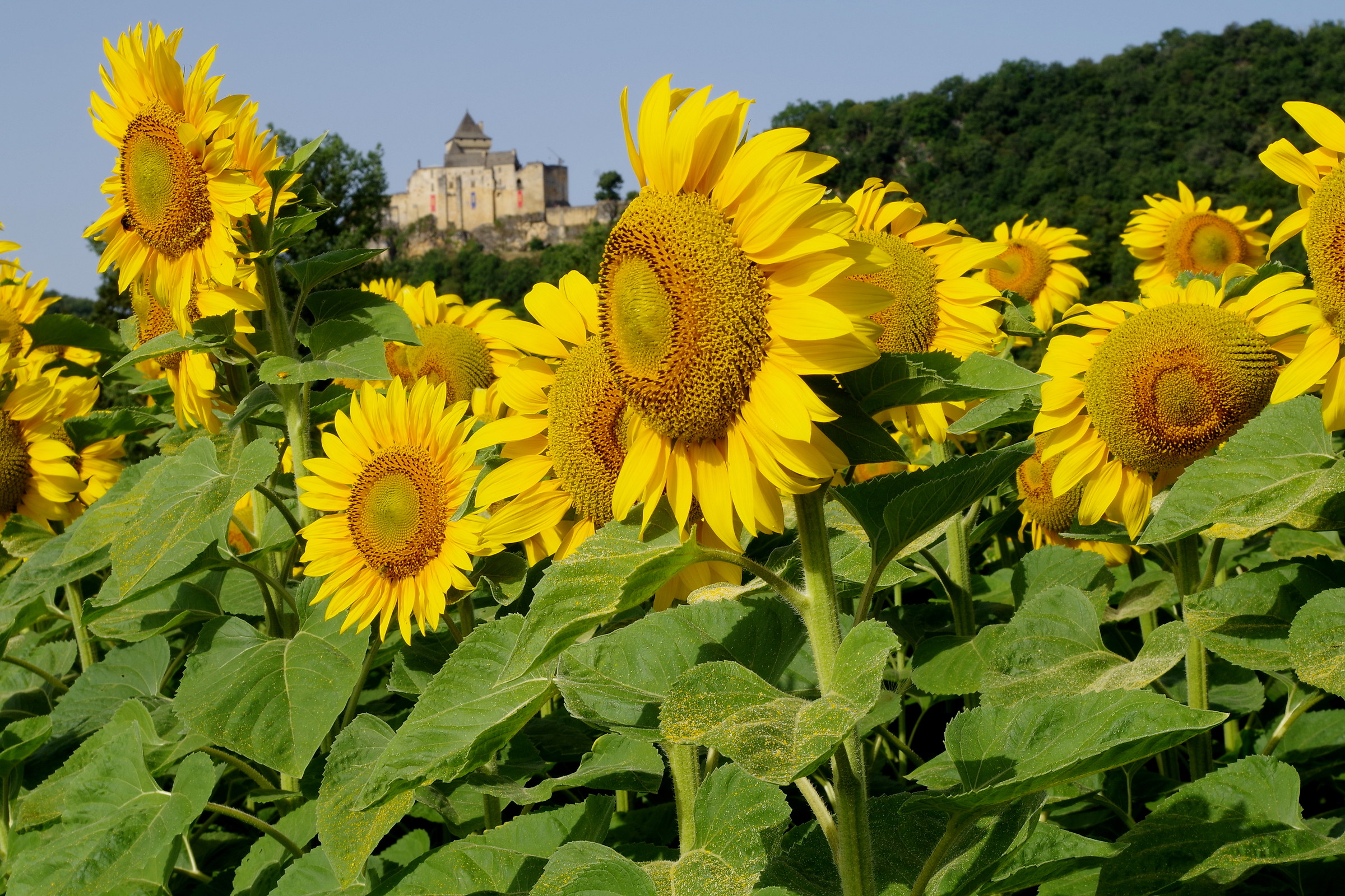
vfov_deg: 18.2
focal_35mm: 75
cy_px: 448
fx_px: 2802
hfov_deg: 27.0
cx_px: 672
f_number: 20
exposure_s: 1/40
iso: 100
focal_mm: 50
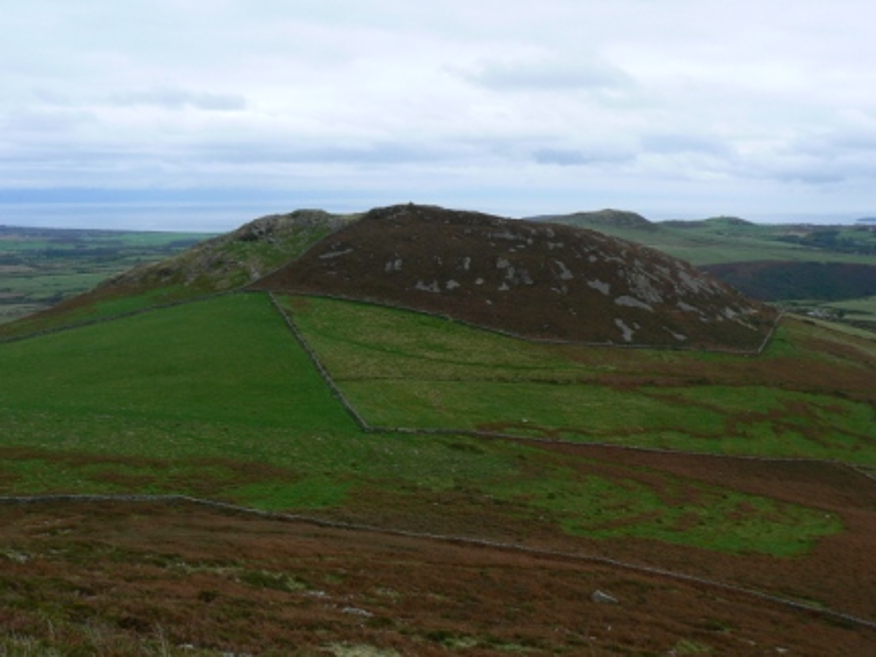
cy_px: 328
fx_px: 911
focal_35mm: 36
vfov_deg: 39.7
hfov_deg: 51.4
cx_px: 438
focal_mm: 6
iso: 80
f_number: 5.6
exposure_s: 1/320
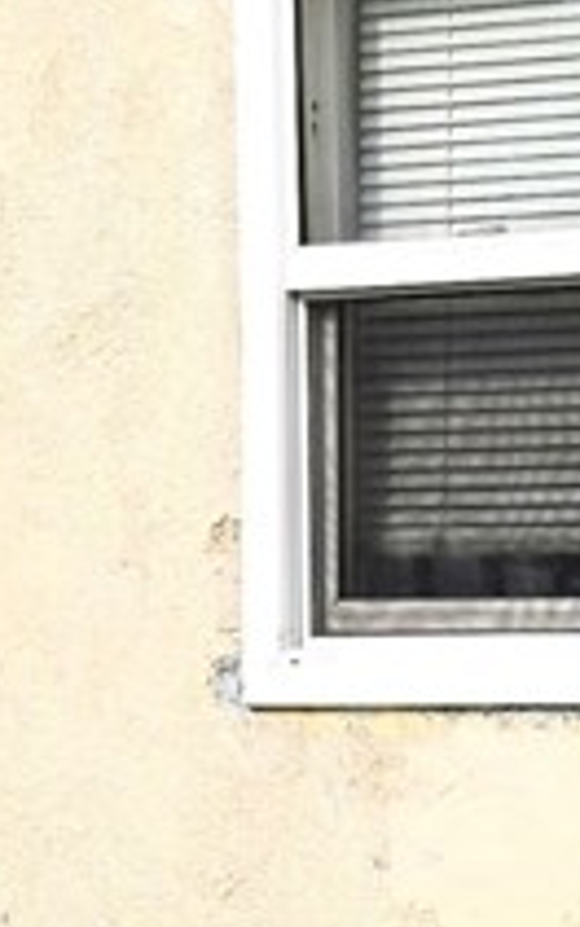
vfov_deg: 7.3
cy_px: 112
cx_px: 936
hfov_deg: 4.5
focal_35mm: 288
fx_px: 7279
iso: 200
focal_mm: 62
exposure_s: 1/640
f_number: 9
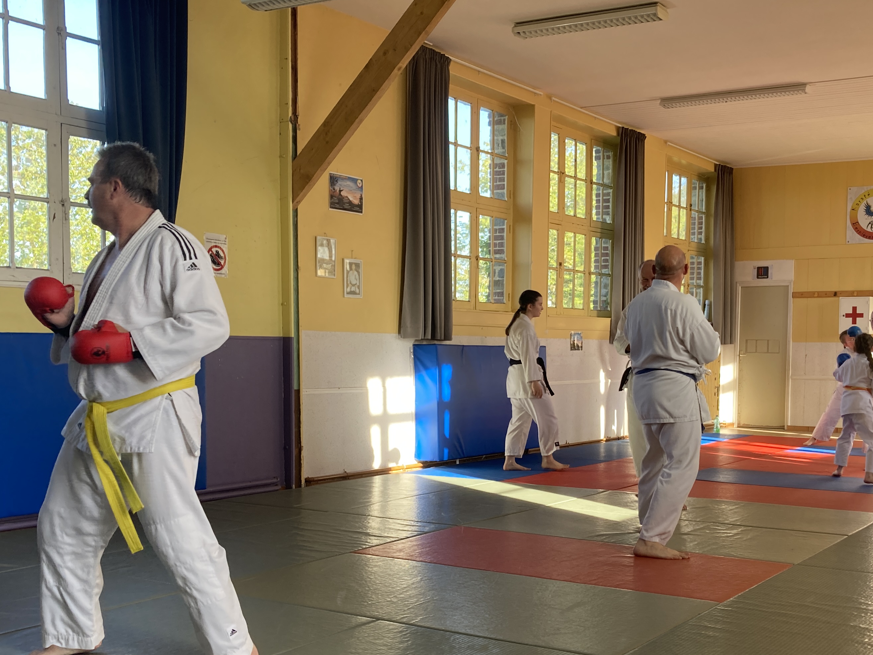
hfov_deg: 43.7
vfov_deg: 33.3
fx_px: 1084
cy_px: 433
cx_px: 516
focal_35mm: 43
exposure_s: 1/121
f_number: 1.8
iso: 32
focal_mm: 3.99
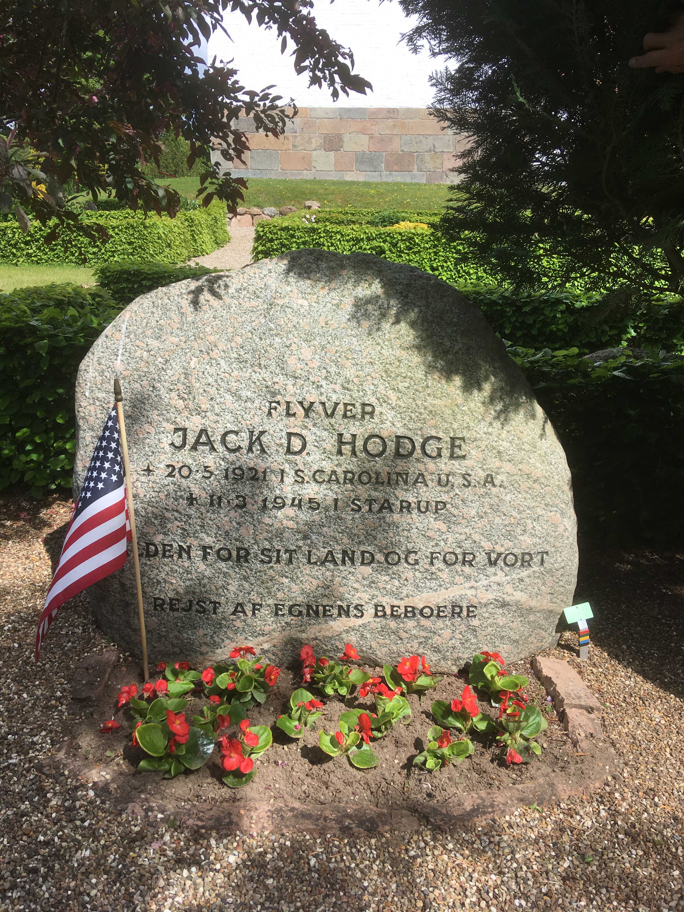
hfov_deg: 48.2
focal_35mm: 29
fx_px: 764
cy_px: 456
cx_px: 342
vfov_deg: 61.7
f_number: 2.2
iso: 25
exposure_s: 1/962
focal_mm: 4.15
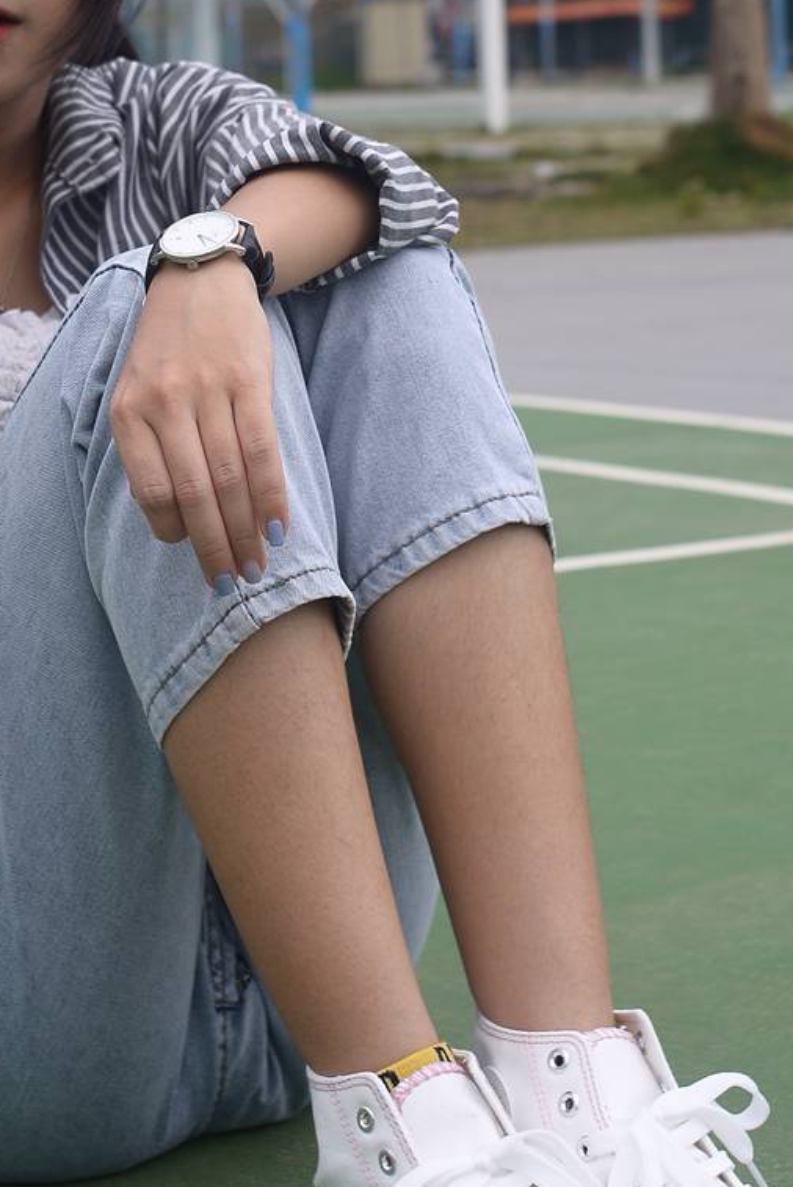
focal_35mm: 90
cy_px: 98
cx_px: 268
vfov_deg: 22.0
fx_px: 2968
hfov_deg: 15.2
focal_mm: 35
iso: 100
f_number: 5.6
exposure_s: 1/800
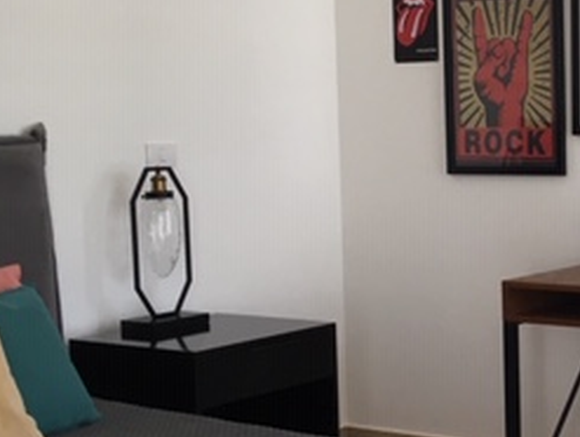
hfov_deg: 24.4
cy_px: 216
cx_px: 622
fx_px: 1258
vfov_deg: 19.7
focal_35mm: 75
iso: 25
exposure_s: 1/40
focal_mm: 4.15
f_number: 2.2
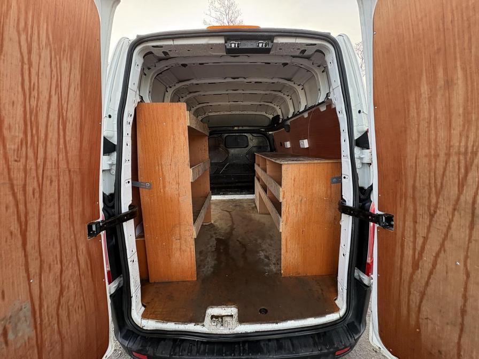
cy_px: 180
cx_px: 240
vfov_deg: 85.7
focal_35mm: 14
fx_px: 194
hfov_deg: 102.1
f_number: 2.2
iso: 100
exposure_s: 1/136
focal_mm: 2.22
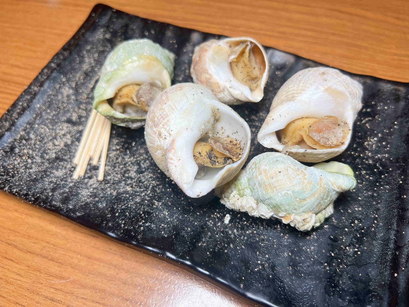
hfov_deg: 67.3
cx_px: 204
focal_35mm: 26
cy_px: 154
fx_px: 307
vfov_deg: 53.1
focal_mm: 5.7
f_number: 1.5
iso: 50
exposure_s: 1/120
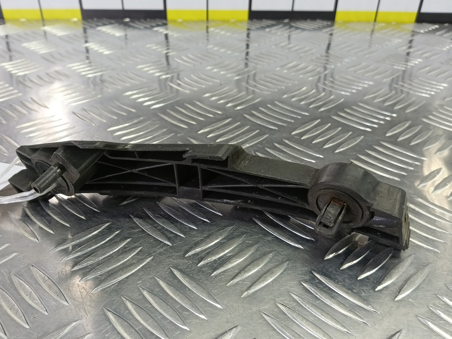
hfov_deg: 65.2
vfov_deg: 51.3
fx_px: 353
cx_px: 208
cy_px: 184
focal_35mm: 27
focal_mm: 4.11
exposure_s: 1/50
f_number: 1.6
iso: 140
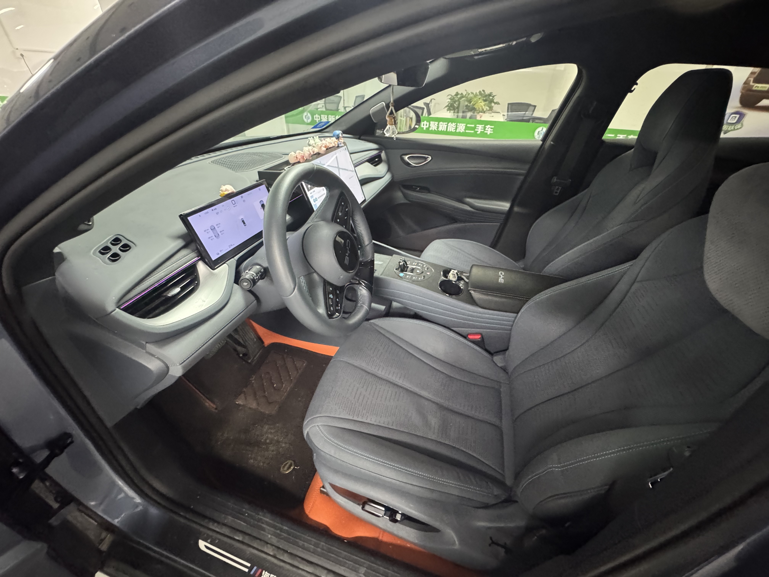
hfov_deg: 102.1
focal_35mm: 14
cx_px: 384
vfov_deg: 85.7
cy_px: 288
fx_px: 311
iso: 1250
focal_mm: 2.22
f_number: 2.2
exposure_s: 1/46
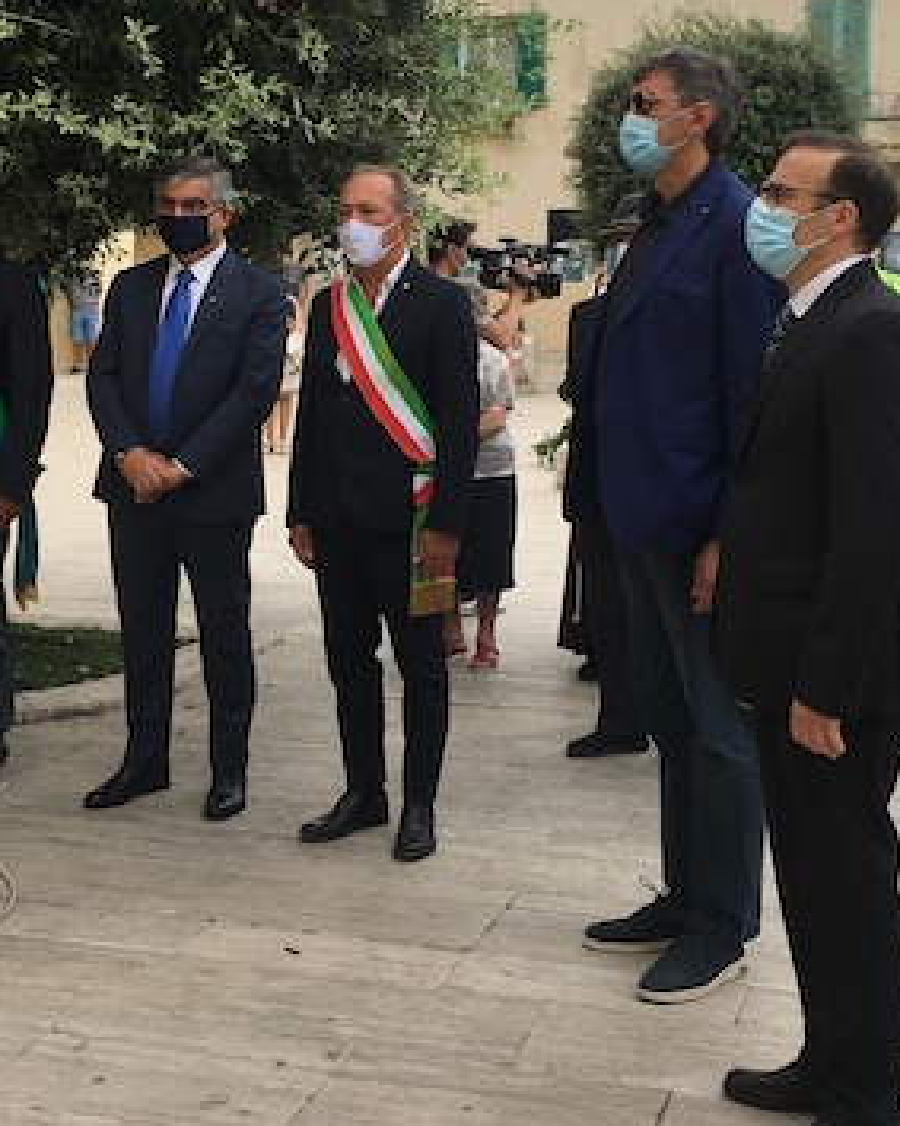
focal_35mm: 52
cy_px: 391
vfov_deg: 35.7
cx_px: 417
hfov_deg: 29.1
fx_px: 1732
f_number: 2.2
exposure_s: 1/439
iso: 25
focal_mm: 4.15
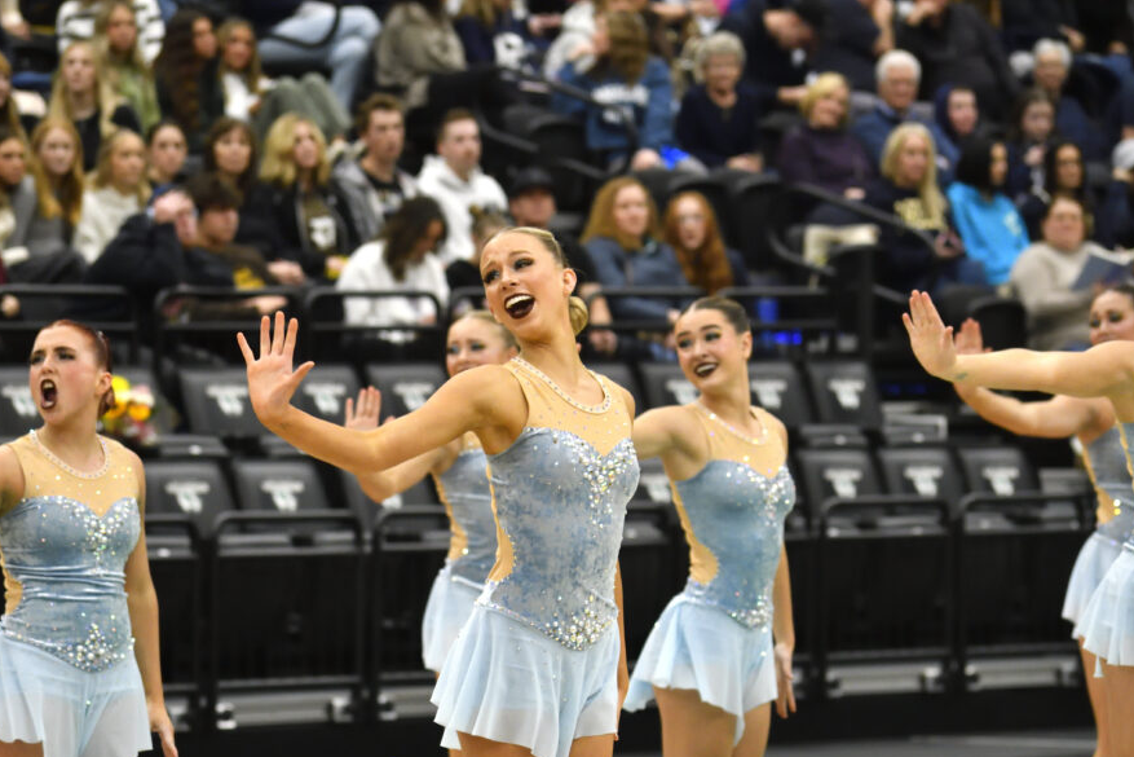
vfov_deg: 4.6
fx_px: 9356
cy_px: 506
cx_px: 540
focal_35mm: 297
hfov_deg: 6.9
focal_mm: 145
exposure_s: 1/500
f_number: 4.8
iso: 2500
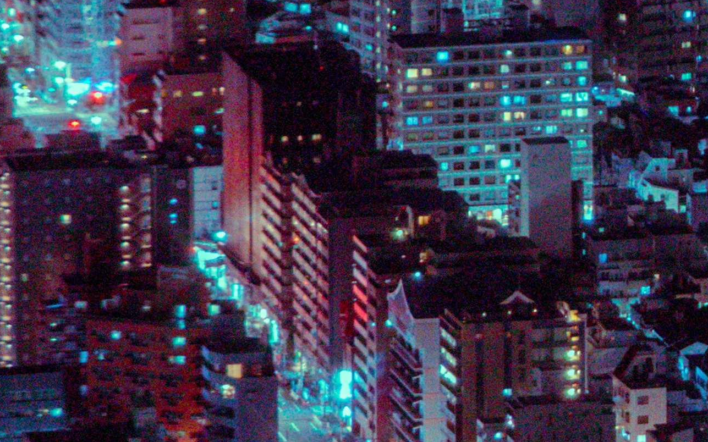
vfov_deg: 2.6
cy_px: 134
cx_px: 1618
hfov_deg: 4.1
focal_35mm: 499
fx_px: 9627
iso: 3200
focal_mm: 70
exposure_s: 1/3
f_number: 2.8
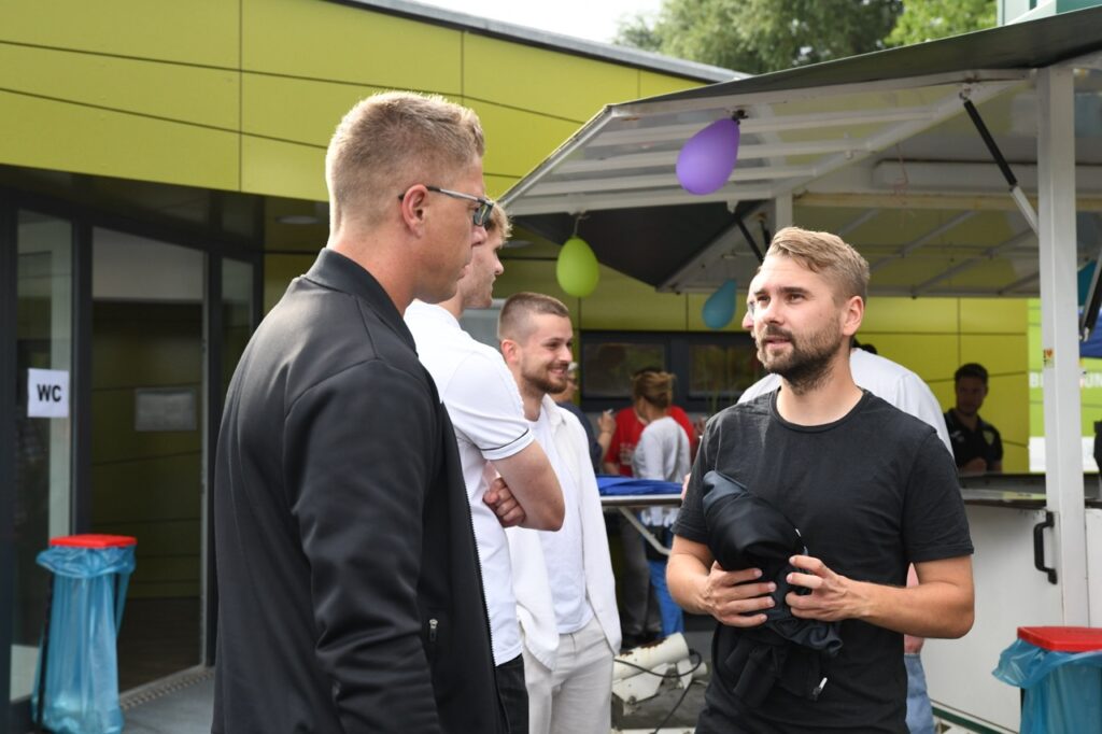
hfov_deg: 41.1
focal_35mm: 48
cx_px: 551
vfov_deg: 28.1
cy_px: 367
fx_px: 1469
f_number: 5.6
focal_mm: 48
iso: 1250
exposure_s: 1/1000
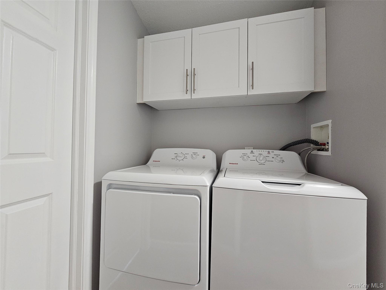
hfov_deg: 106.2
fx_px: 145
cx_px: 193
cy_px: 145
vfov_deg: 89.9
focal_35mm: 13
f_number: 2.2
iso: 400
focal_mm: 2.2
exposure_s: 1/30
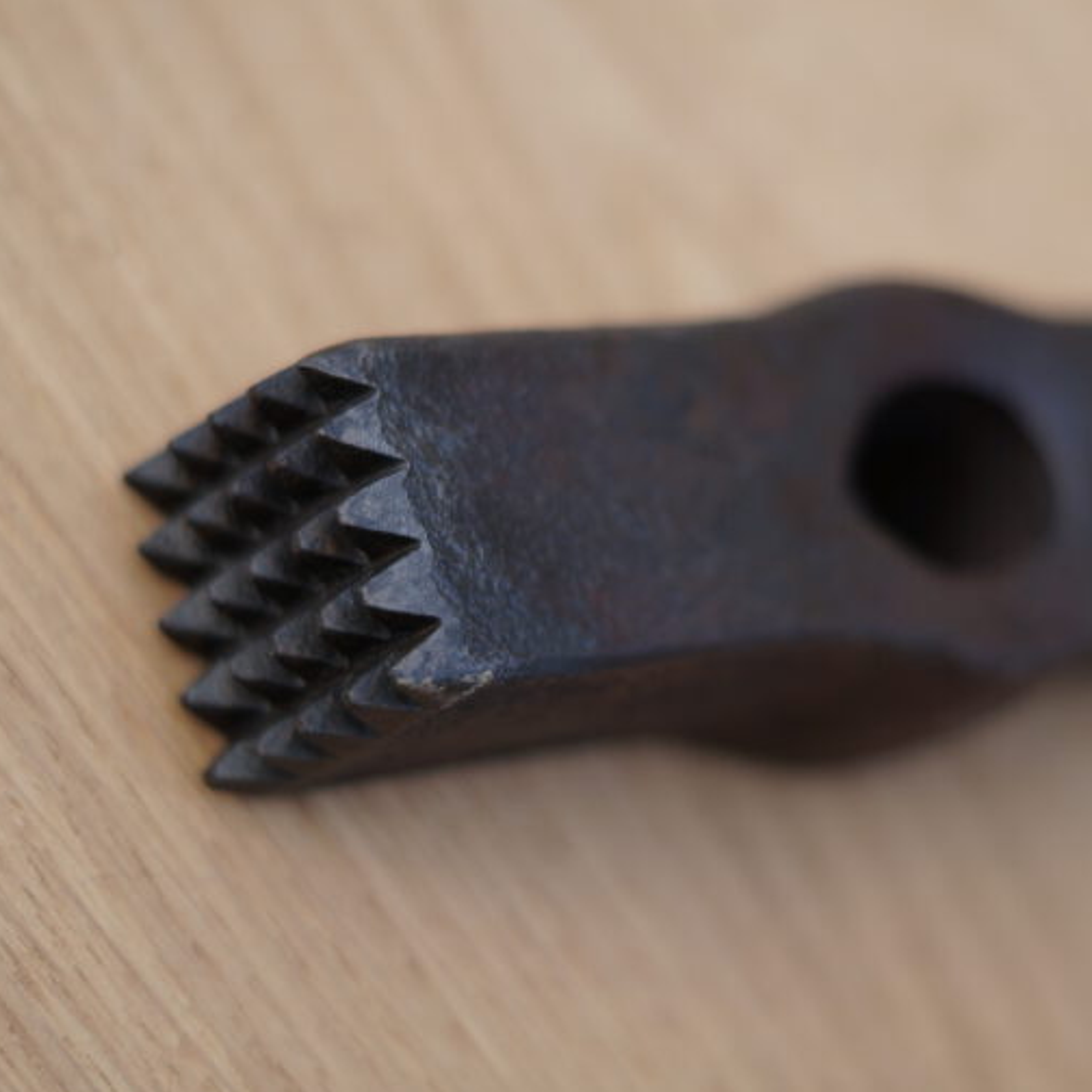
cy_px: 547
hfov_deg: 17.9
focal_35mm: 97
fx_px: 3462
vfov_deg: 17.9
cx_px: 648
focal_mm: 50
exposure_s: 1/250
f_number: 1.8
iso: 100
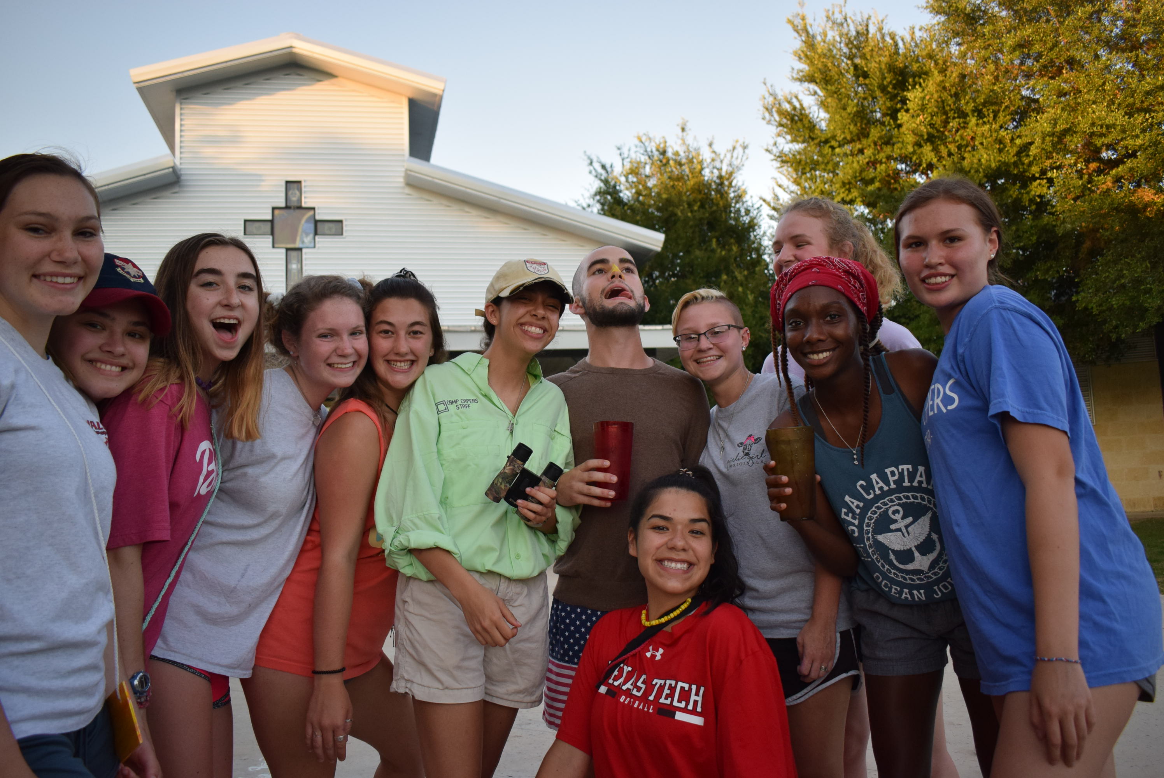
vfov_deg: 43.7
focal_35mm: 30
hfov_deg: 61.9
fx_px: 971
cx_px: 582
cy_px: 389
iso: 800
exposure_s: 1/800
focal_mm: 20
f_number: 3.8
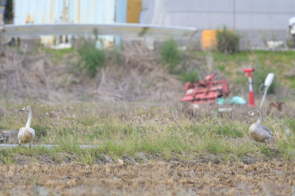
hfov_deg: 1.7
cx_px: 148
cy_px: 98
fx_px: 9833
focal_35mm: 1200
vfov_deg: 1.1
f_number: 8
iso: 640
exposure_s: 1/500
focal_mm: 800
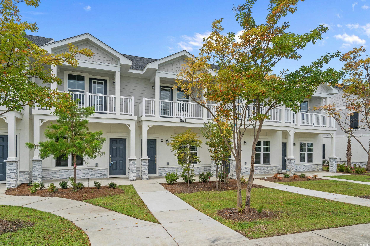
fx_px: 226
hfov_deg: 78.6
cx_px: 185
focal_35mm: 22
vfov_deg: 57.2
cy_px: 123
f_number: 8
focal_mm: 22
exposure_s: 1/1000
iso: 200
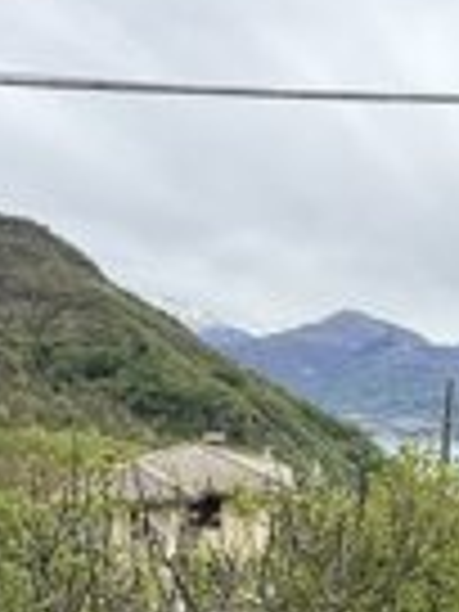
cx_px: 360
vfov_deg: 45.8
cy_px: 540
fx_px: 654
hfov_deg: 37.4
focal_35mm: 37
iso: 50
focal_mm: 2.22
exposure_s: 1/658
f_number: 2.2
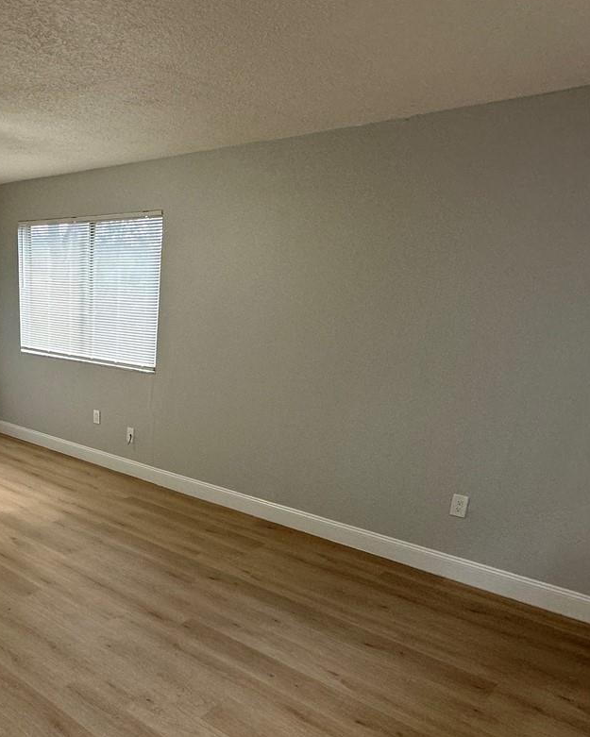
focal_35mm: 28
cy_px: 499
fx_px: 611
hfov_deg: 48.3
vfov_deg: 60.5
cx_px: 109
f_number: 2.2
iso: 125
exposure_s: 1/120
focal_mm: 2.22
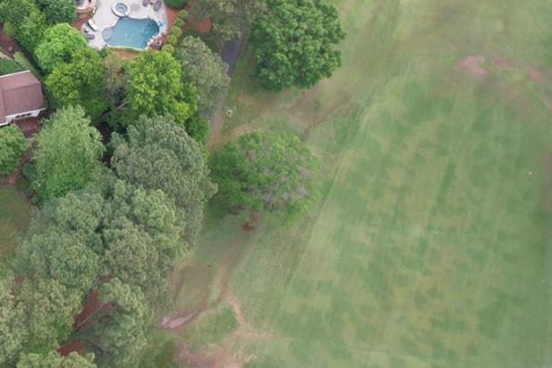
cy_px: 9
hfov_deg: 22.2
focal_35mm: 73
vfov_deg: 18.2
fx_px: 1119
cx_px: -307
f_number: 2.8
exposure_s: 1/320
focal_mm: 8.38
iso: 100
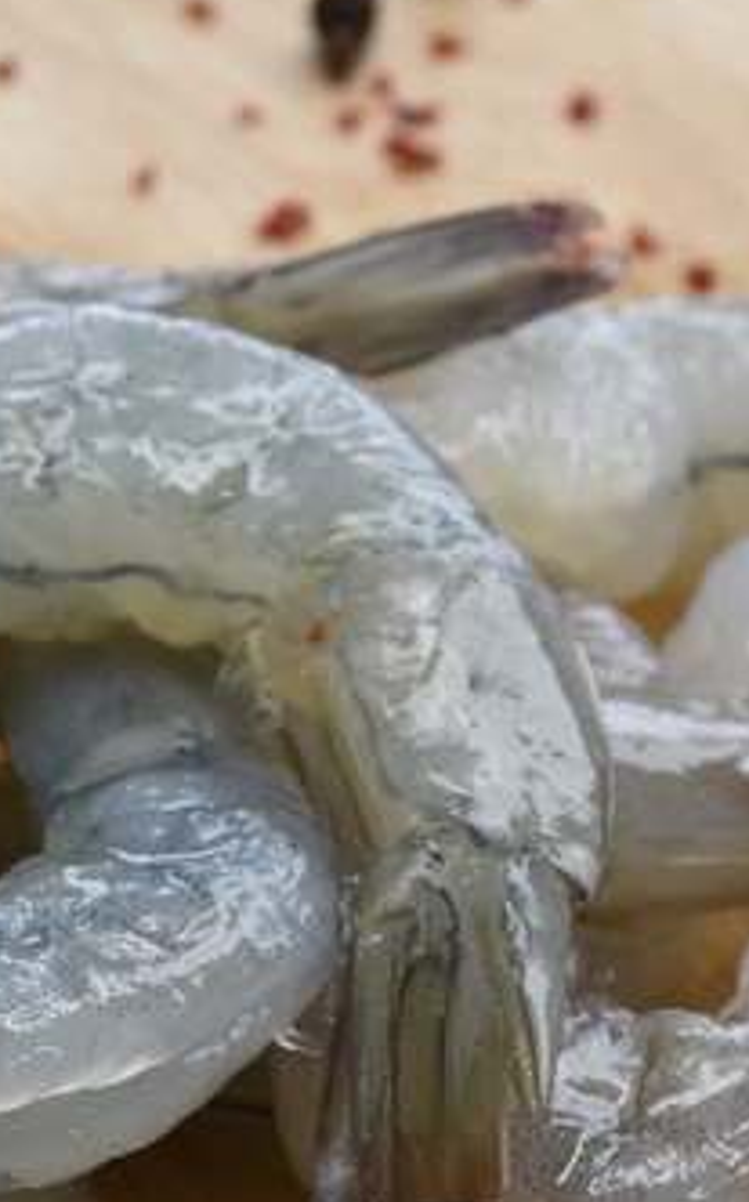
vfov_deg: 5.2
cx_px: -94
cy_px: 1131
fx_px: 13204
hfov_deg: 3.2
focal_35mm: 404
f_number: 10
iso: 400
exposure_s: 1/200
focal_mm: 85
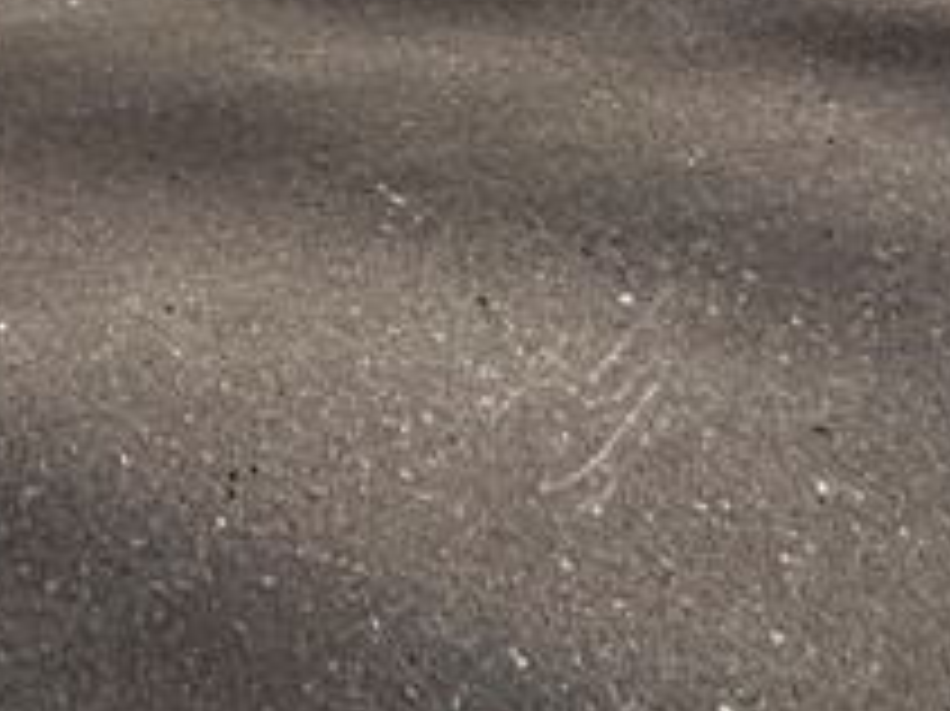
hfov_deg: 26.0
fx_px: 1865
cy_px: -1008
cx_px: -140
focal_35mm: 68
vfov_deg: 14.3
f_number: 2.2
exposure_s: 1/2674
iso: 50
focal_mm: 2.22
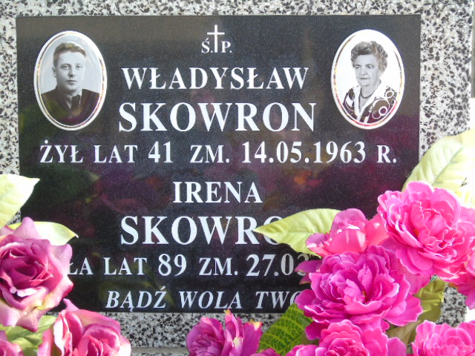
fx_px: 2223
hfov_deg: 12.2
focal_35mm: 162
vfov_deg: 9.2
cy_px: 178
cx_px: 238
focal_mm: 29
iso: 250
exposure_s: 1/125
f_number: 4.9
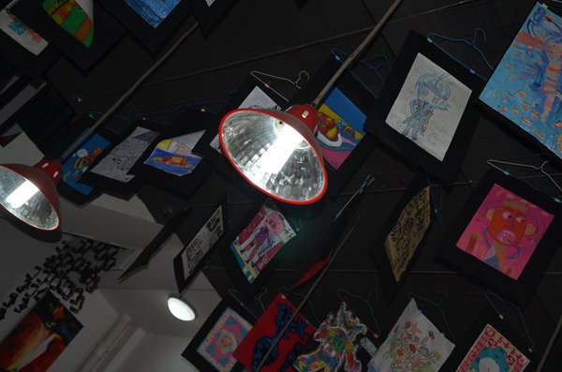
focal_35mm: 57
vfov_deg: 23.7
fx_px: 888
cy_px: 186
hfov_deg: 35.1
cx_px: 281
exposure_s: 1/125
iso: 320
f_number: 4.5
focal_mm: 38
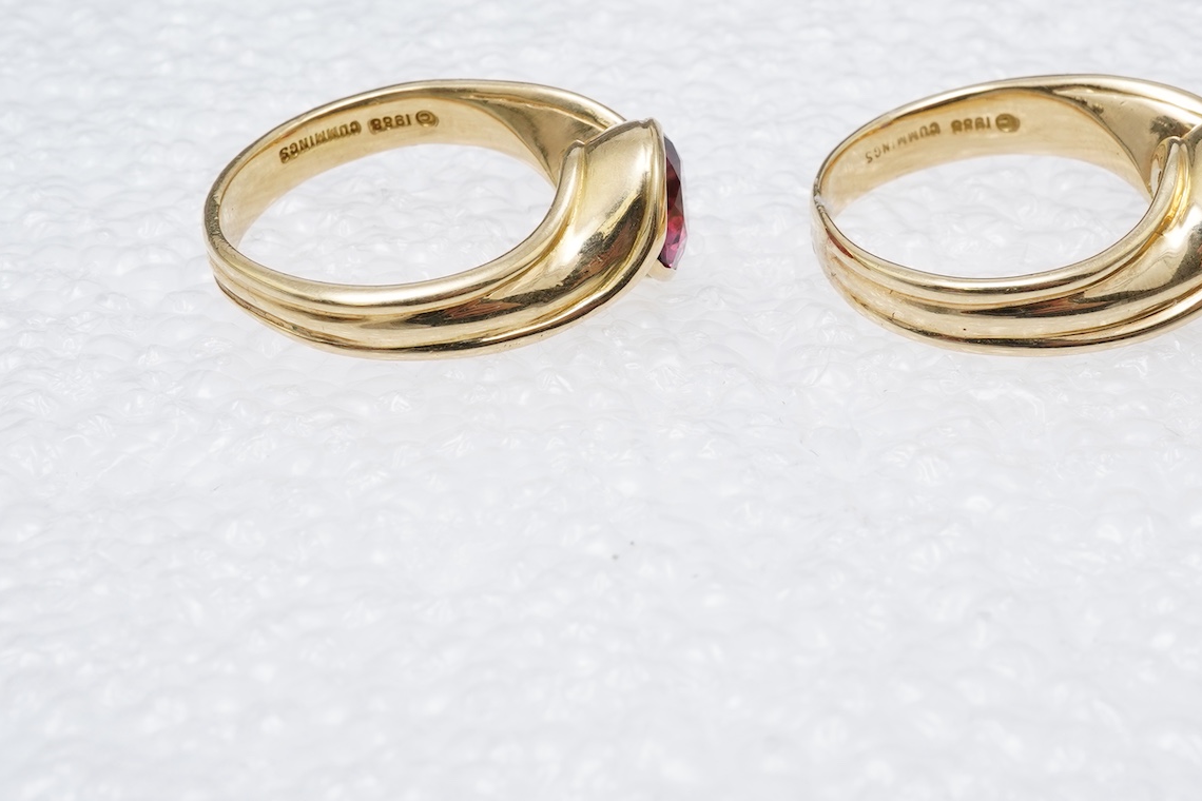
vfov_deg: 19.1
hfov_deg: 28.4
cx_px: 740
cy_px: 245
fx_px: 2370
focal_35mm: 71
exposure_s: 1/125
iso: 500
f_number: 22
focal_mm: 30
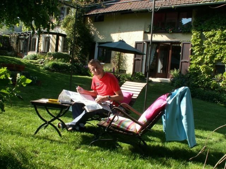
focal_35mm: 35
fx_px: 229
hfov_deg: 52.6
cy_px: 84
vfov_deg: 40.7
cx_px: 113
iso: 50
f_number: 8
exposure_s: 1/50
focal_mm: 5.86
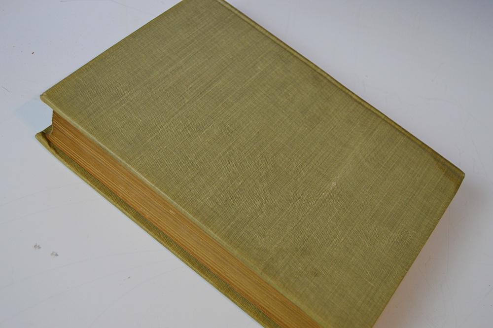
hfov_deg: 43.6
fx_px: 616
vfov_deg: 29.8
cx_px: 246
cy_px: 164
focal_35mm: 45
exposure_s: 1/60
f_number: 4.2
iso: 640
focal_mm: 30
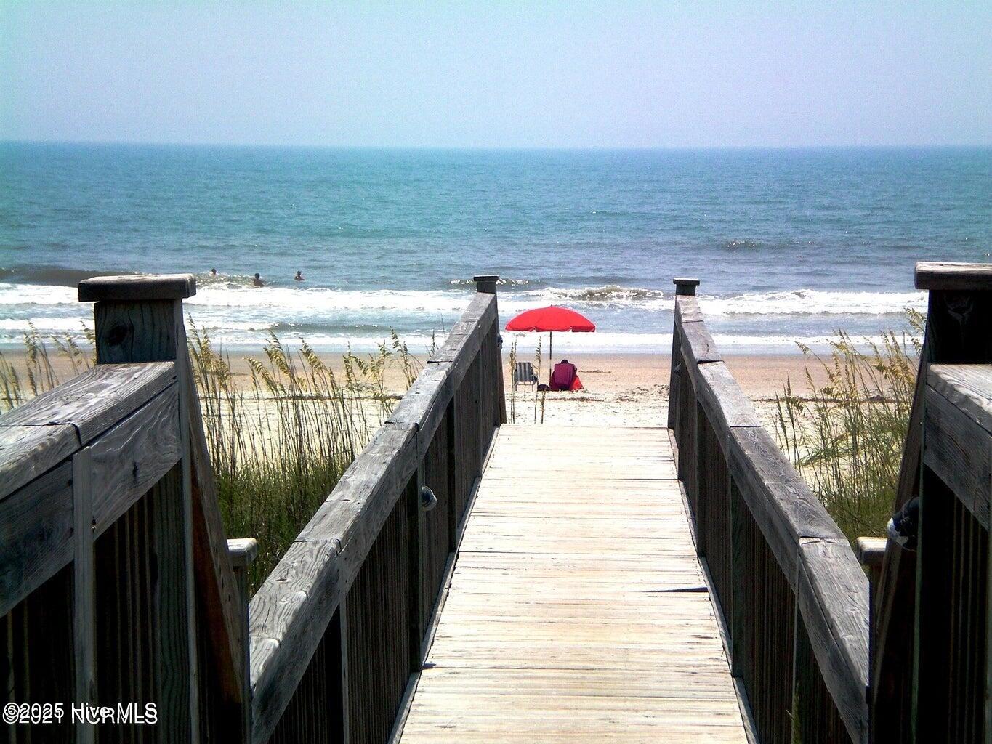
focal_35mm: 114
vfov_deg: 13.0
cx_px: 496
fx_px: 3267
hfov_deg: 17.3
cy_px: 372
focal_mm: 18.9
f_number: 5.9
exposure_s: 1/500
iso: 64
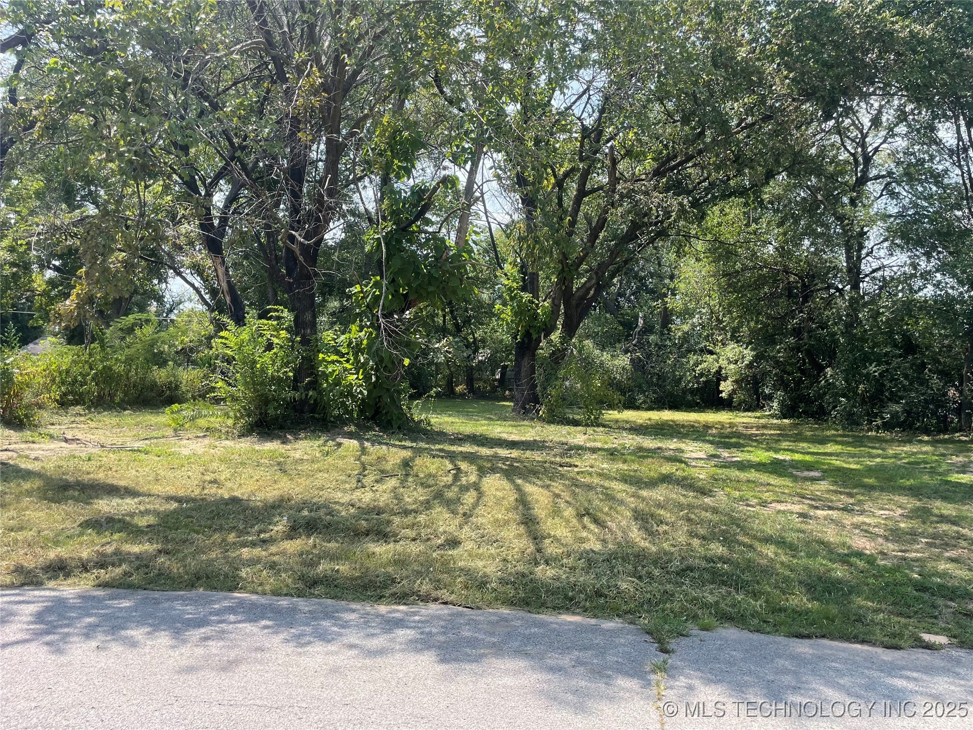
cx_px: 486
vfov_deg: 53.1
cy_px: 365
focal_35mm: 26
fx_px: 731
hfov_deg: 67.3
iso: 32
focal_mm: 4.2
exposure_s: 1/1233
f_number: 1.6
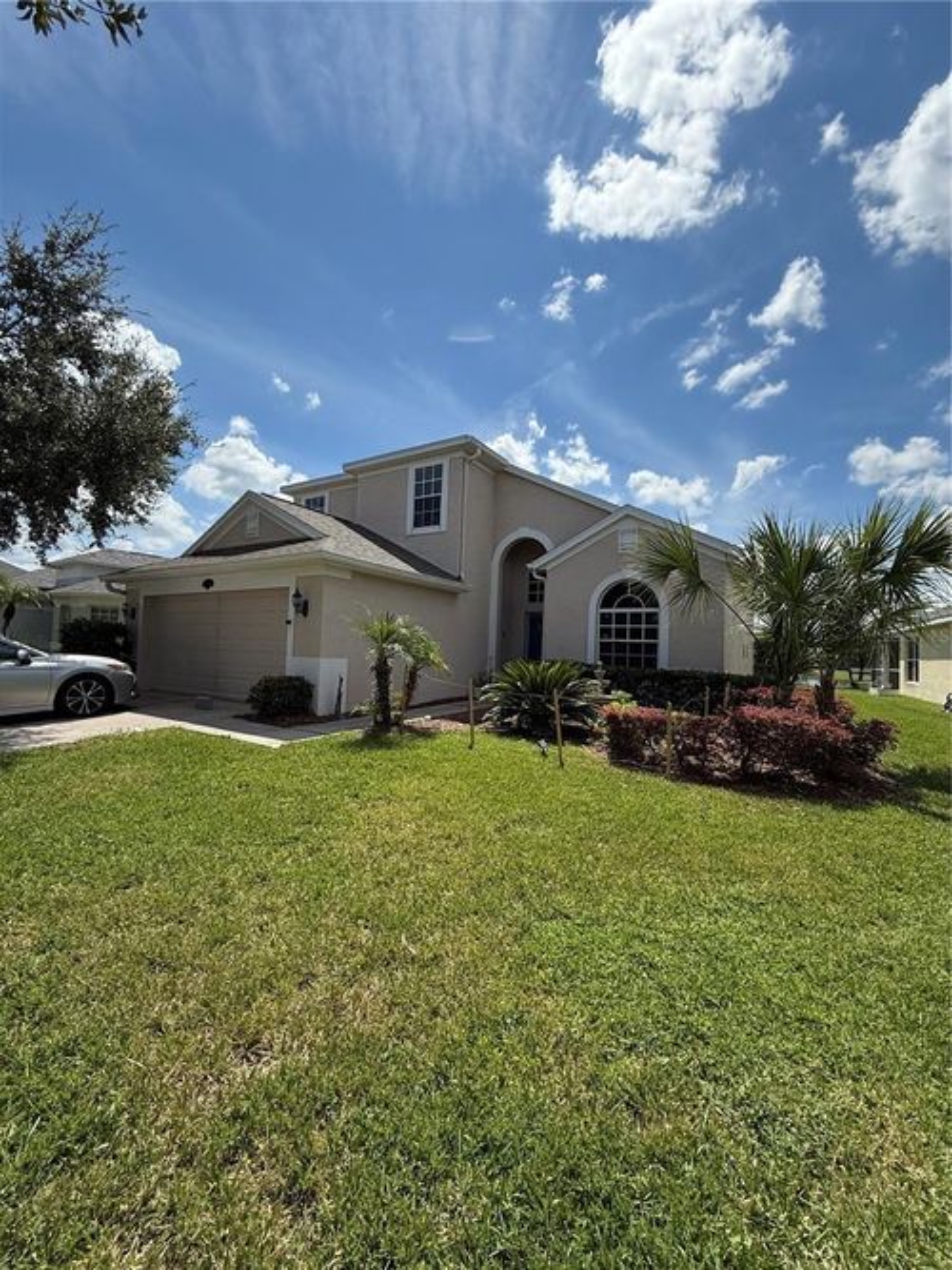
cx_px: 476
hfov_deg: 85.7
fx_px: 514
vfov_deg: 102.1
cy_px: 635
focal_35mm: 14
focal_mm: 2.22
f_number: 2.2
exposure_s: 1/2717
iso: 64
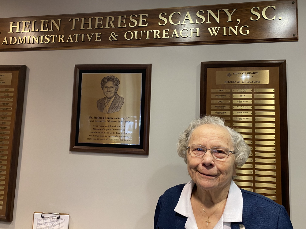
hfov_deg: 67.3
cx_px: 153
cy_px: 114
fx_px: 230
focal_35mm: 26
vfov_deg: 53.1
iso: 160
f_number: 1.8
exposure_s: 1/60
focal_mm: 4.25
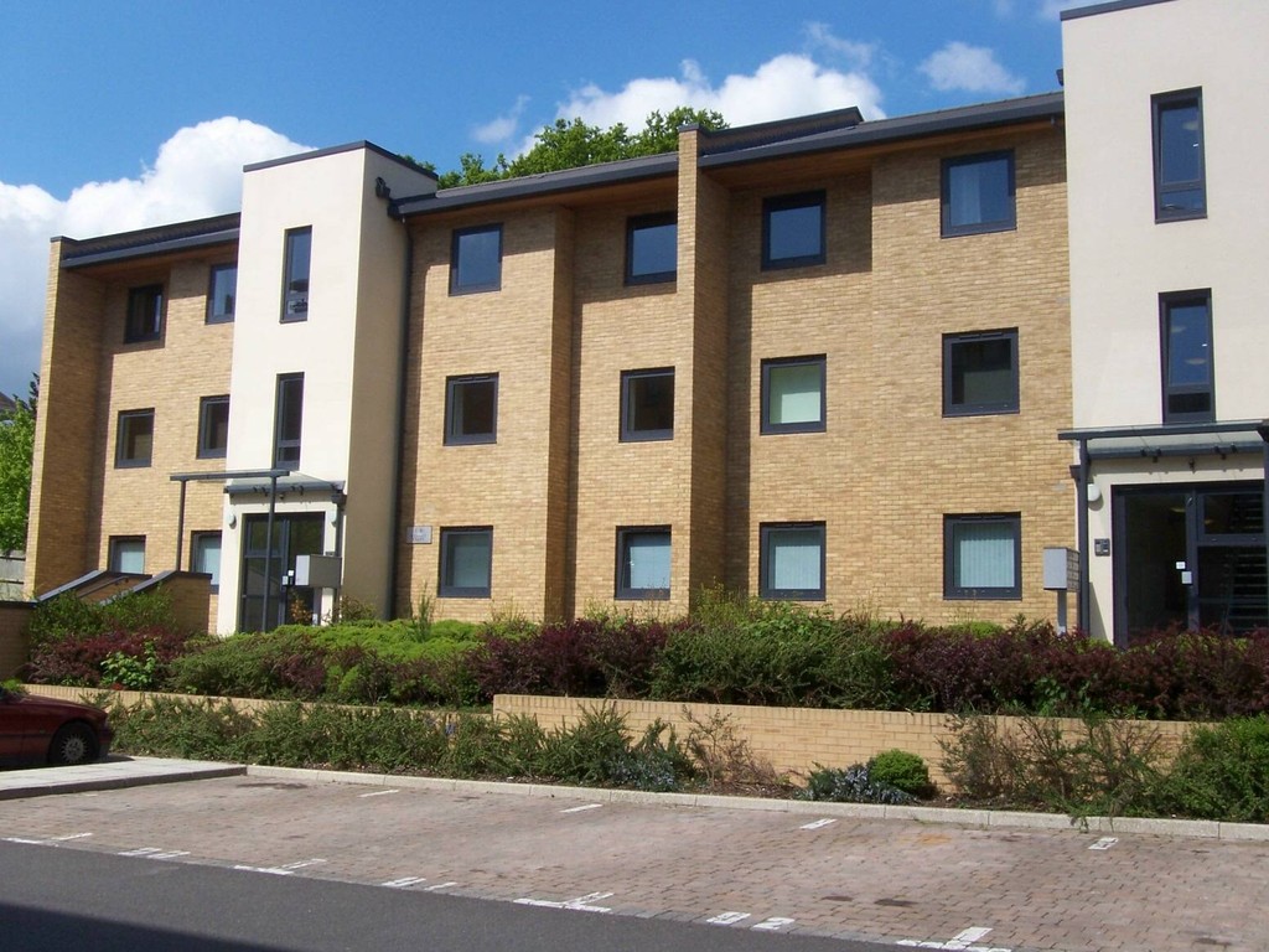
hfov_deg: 47.9
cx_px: 634
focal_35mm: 39
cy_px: 476
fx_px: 1430
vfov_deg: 36.8
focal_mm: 6.4
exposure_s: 1/200
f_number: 7.1
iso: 64
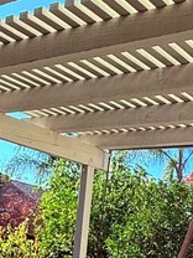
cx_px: 171
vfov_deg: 25.6
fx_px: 513
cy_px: 299
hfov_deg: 20.9
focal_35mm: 69
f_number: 2.2
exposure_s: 1/613
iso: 50
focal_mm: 2.22
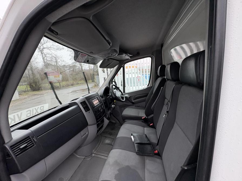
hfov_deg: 102.1
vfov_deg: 85.7
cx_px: 121
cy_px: 90
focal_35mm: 14
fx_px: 98
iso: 160
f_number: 2.2
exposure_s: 1/99
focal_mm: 2.22
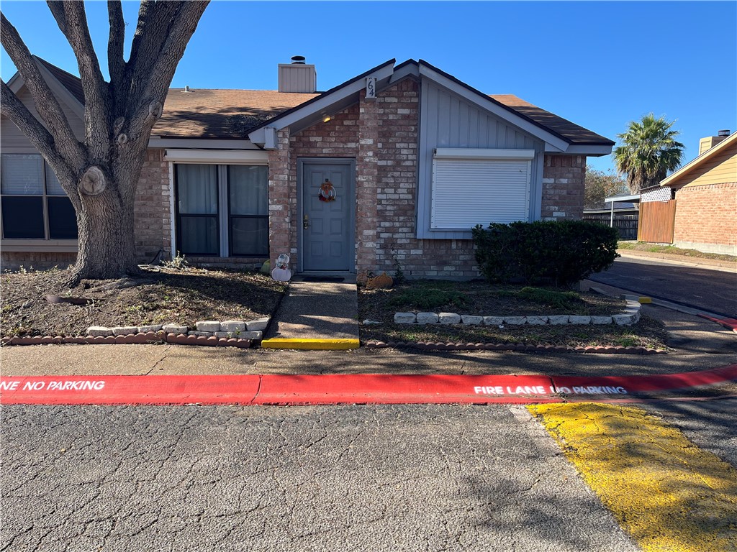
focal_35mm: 26
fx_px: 554
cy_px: 276
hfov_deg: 67.3
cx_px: 368
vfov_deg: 53.1
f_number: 1.6
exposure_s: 1/1623
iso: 50
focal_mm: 5.1
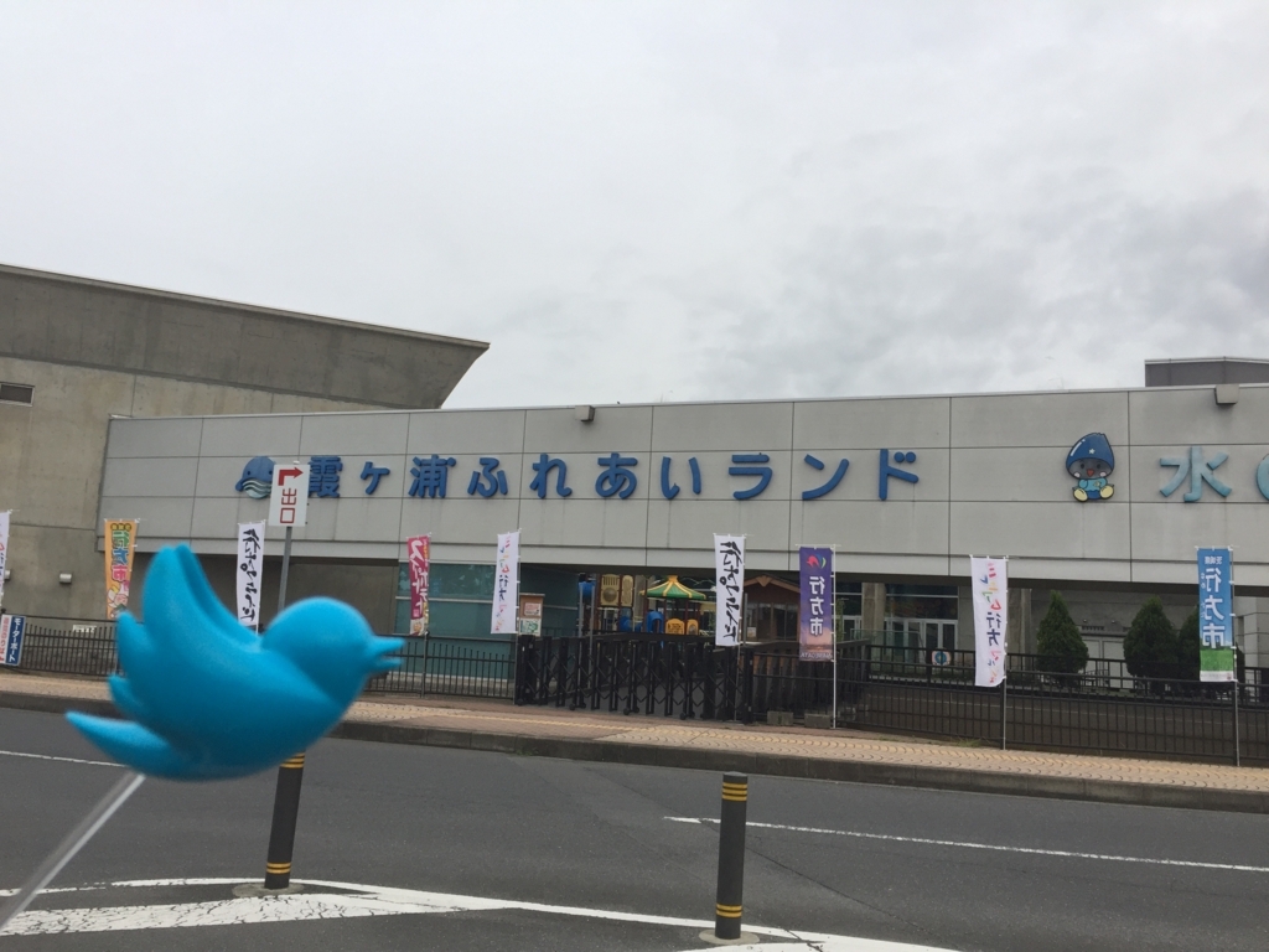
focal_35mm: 29
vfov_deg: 48.2
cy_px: 476
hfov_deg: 61.7
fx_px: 1063
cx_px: 634
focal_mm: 4.15
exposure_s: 1/120
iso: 50
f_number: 2.2
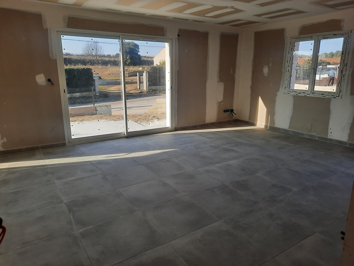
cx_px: 177
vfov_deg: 54.9
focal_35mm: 25
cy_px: 133
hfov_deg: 69.4
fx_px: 256
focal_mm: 4.6
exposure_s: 1/229
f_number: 2
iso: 32
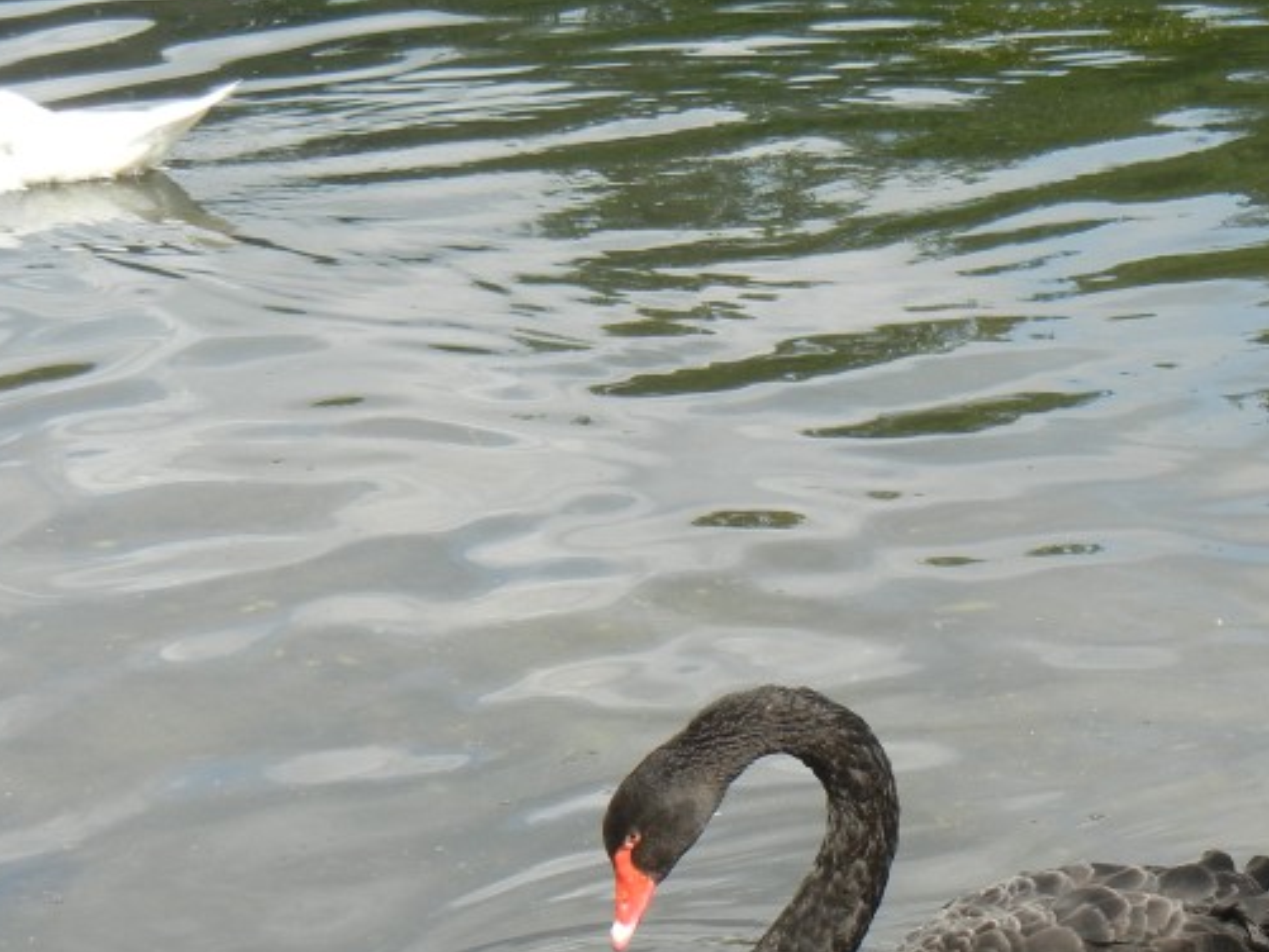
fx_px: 5097
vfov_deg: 10.6
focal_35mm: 139
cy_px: 775
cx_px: 874
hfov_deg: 14.2
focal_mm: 12.2
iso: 160
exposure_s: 1/512
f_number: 4.1
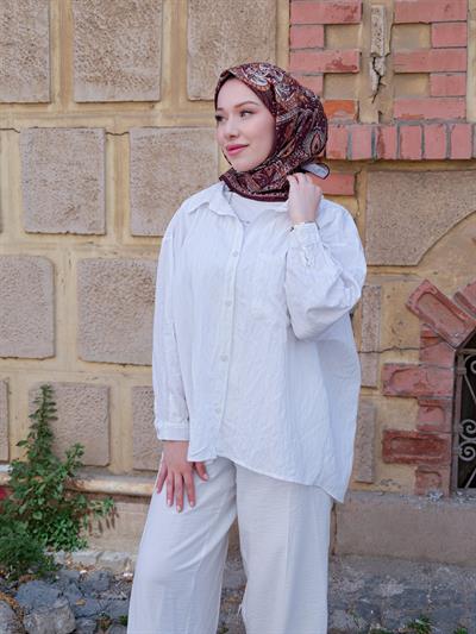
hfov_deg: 26.6
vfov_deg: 34.9
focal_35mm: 55
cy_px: 317
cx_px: 238
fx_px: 1008
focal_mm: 70
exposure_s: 1/400
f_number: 6.4
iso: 320
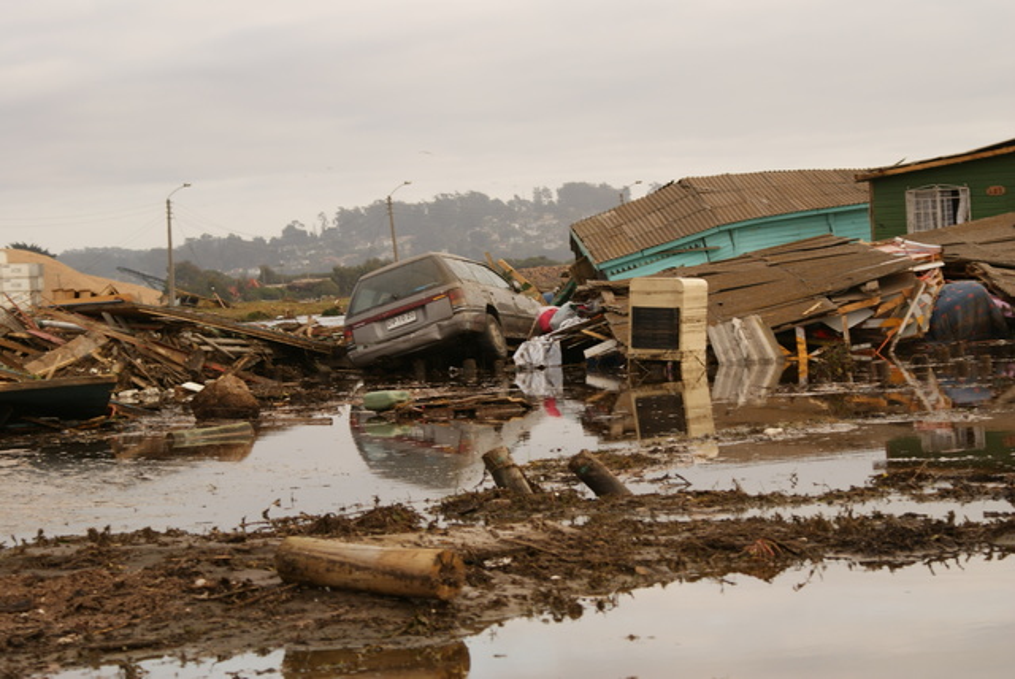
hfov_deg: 19.4
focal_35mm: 105
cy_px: 340
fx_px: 2963
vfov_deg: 13.1
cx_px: 508
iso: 100
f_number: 6.3
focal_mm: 70
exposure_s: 1/125
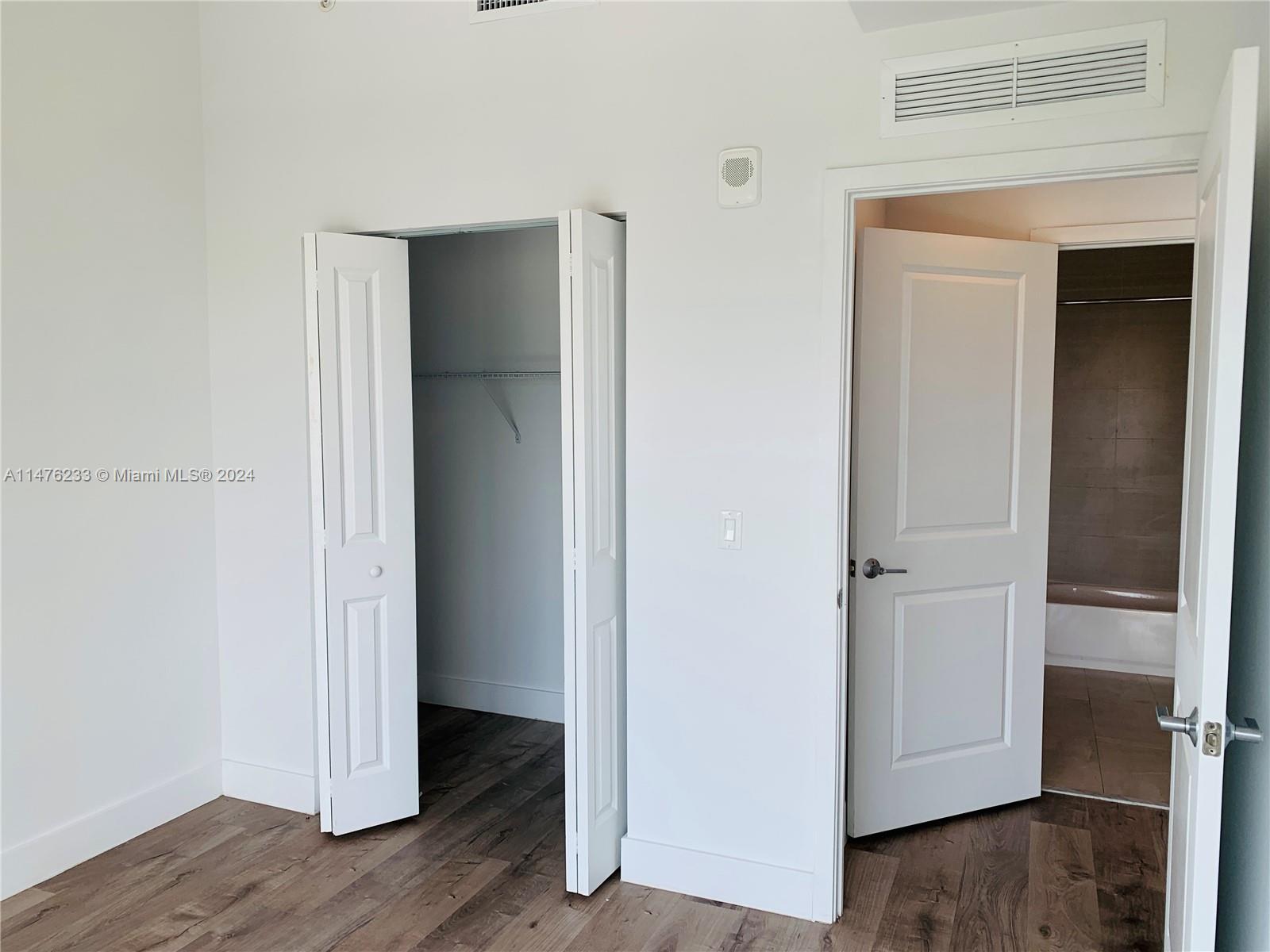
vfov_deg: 53.1
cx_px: 635
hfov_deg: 67.3
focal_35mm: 26
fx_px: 954
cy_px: 476
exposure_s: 1/267
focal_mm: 4.25
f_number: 1.8
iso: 25
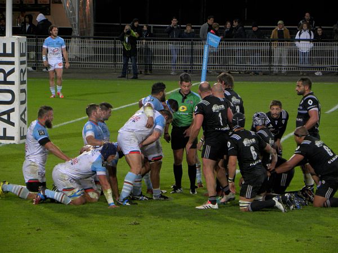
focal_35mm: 291
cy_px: 126
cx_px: 169
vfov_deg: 5.1
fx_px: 2841
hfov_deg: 6.8
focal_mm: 51.8
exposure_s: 1/76.8
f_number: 4.5
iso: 174
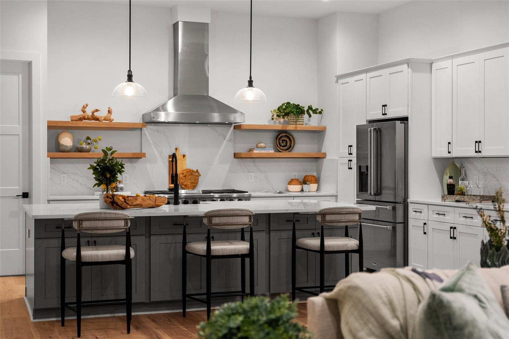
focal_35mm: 52
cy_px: 170
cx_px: 254
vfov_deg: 26.2
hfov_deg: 38.5
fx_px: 728
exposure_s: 1/200
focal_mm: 51.5
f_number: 2.8
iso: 1250
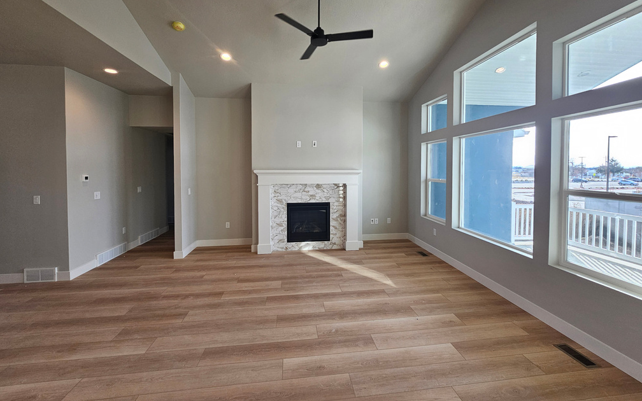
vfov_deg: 78.2
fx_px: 245
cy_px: 172
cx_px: 324
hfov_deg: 105.3
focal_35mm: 14
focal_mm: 2.2
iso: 80
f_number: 2.2
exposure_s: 1/120
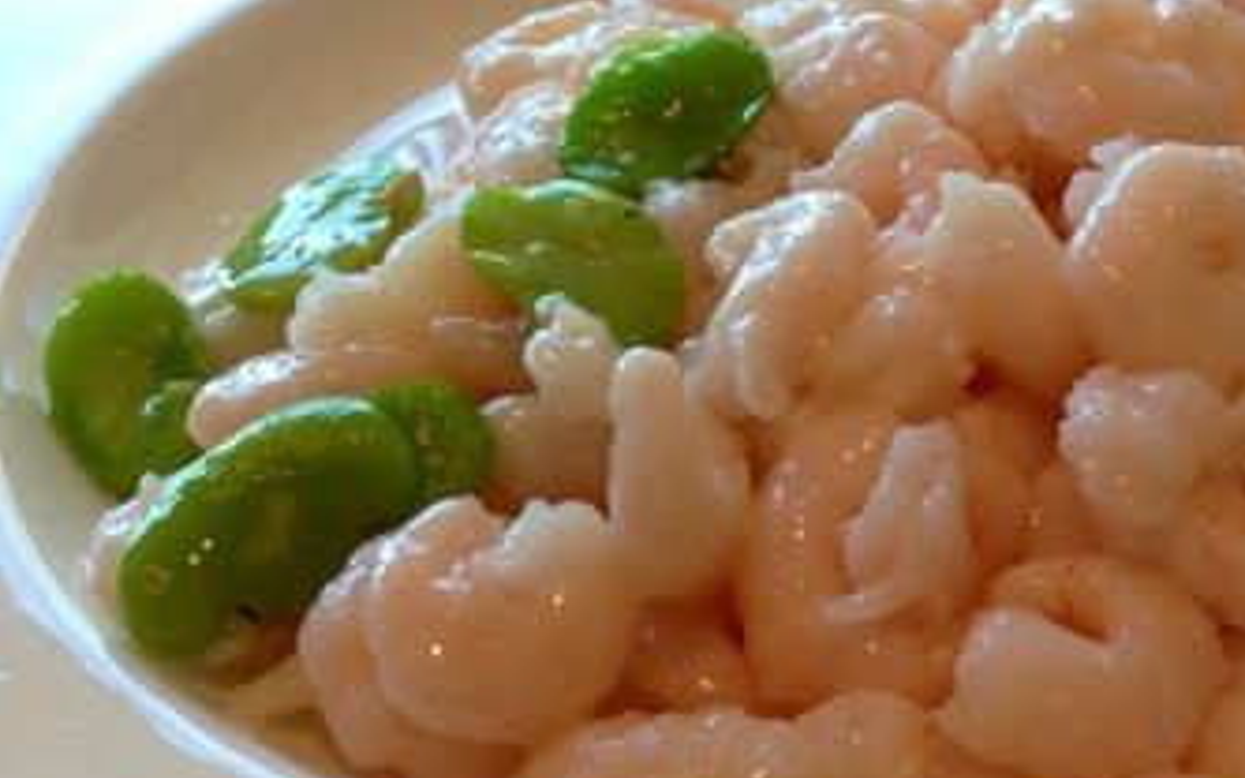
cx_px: 1118
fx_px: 2137
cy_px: 239
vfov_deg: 20.5
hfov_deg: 31.0
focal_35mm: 63
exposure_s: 1/60
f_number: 2.4
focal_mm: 4.13
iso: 64
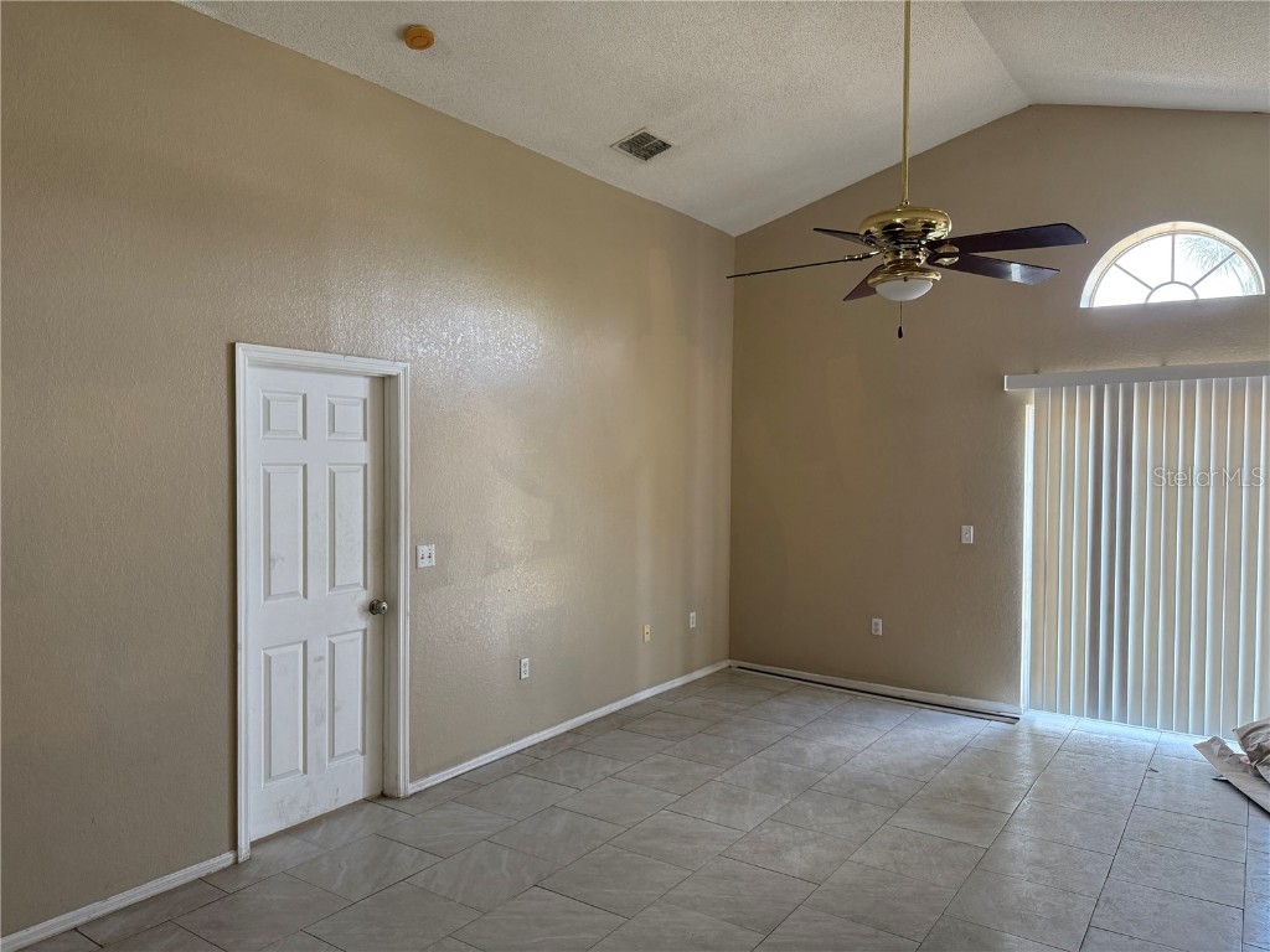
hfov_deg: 71.6
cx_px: 635
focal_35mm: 24
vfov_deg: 56.8
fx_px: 881
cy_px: 476
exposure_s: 1/100
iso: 200
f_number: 1.78
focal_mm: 6.76
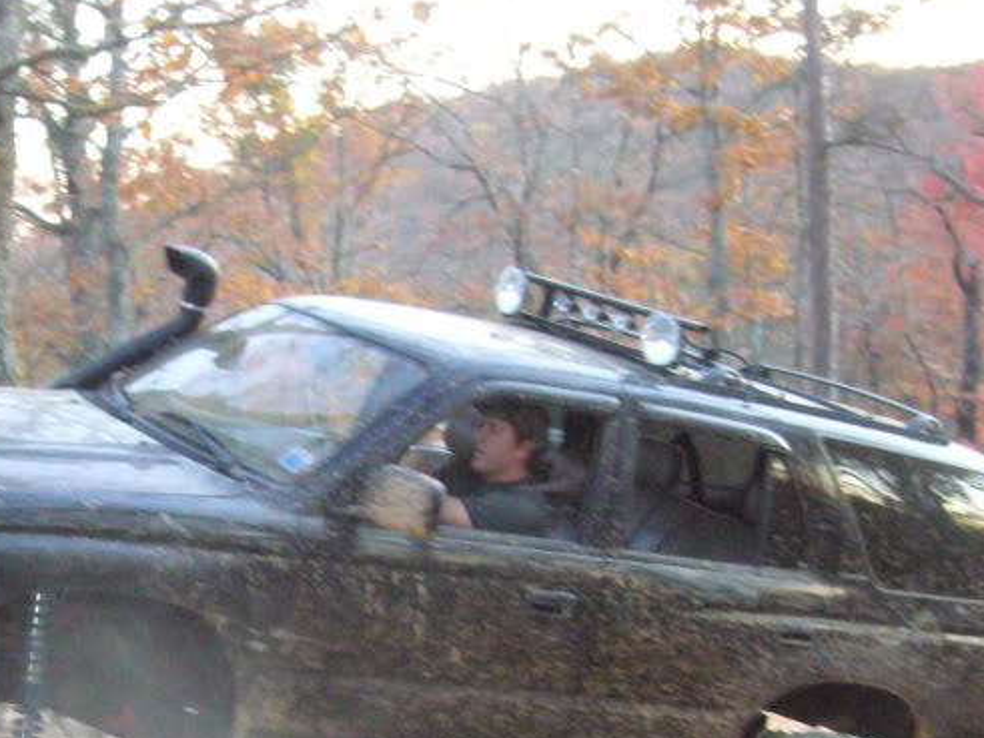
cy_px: 588
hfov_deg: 26.6
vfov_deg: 19.9
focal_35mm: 73
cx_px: 359
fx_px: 2075
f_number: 2.8
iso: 400
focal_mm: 5.8
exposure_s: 1/30
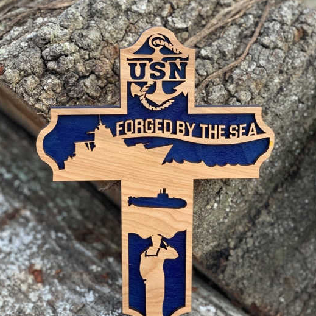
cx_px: 157
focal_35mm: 62
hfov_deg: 27.7
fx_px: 640
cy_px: 165
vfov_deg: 27.7
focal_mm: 6
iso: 25
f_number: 2.4
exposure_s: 1/122
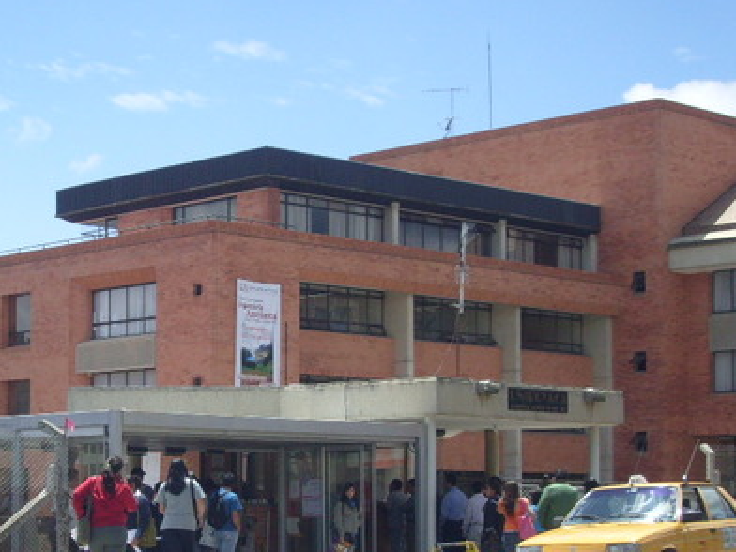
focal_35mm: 85
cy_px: 387
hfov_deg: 22.8
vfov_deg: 17.3
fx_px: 1807
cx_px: 165
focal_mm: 8.7
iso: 80
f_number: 8.4
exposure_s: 1/180
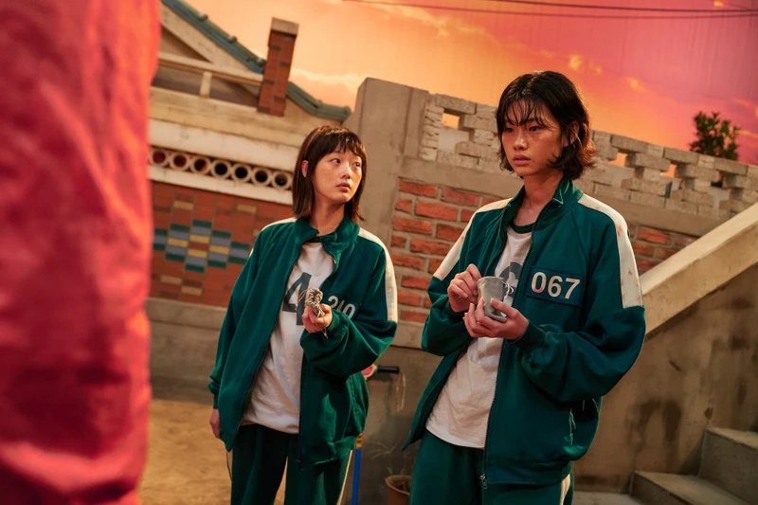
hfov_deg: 63.7
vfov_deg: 44.9
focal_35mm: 29
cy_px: 252
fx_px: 610
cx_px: 379
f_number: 2.8
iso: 4000
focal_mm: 29
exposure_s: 1/125
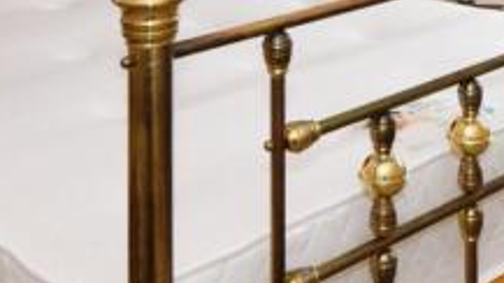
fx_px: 989
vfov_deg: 14.2
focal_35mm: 74
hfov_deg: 28.1
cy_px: -247
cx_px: 383
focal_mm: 10
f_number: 11
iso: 1000
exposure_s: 1/60
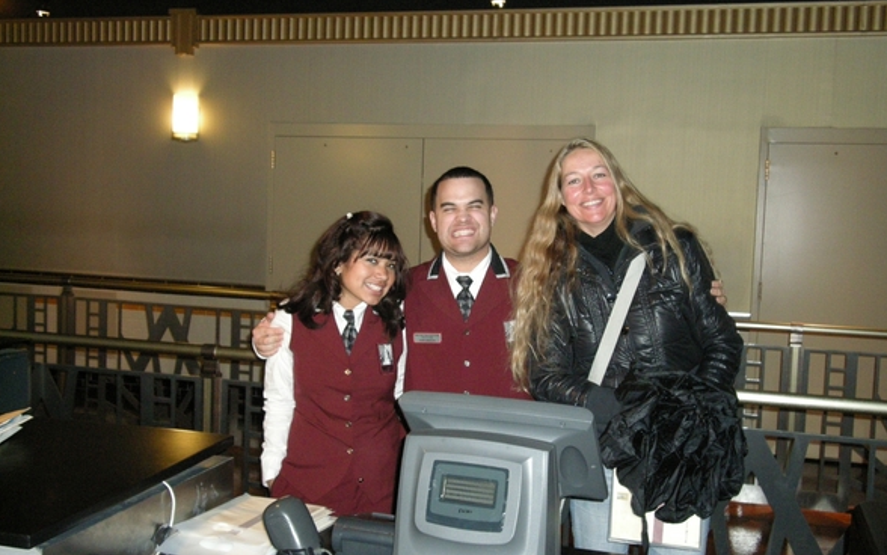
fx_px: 967
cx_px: 451
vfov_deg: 32.0
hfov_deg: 49.3
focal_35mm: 40
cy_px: 288
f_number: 2.8
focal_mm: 7.9
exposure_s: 1/60
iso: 618
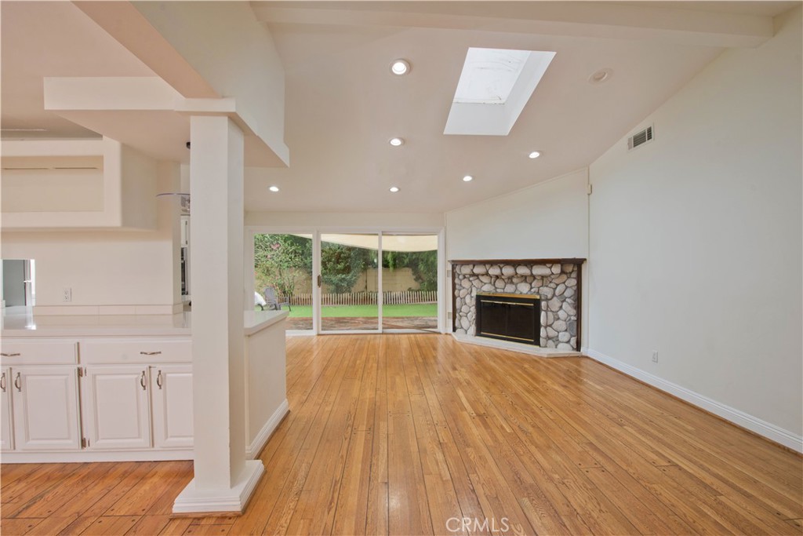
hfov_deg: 100.4
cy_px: 268
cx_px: 402
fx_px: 335
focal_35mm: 15
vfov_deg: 77.3
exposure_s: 1/60
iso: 400
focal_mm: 15
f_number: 8
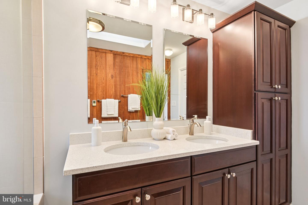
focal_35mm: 18
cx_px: 154
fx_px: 154
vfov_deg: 67.4
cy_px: 102
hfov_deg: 90.0
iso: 400
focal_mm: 18
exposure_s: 1/20
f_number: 8
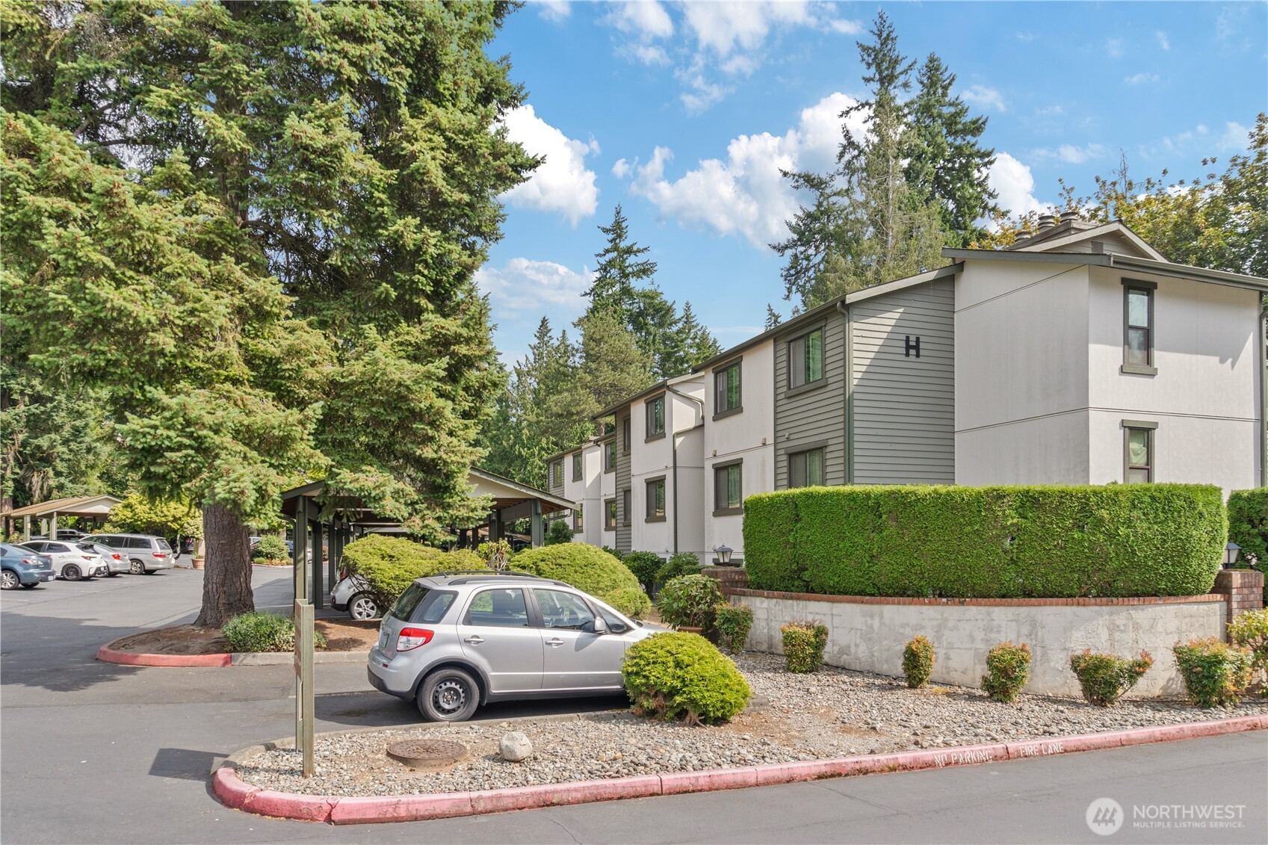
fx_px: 845
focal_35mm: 24
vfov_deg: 53.1
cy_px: 422
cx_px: 634
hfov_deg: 73.7
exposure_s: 1/200
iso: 250
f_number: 9
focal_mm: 16
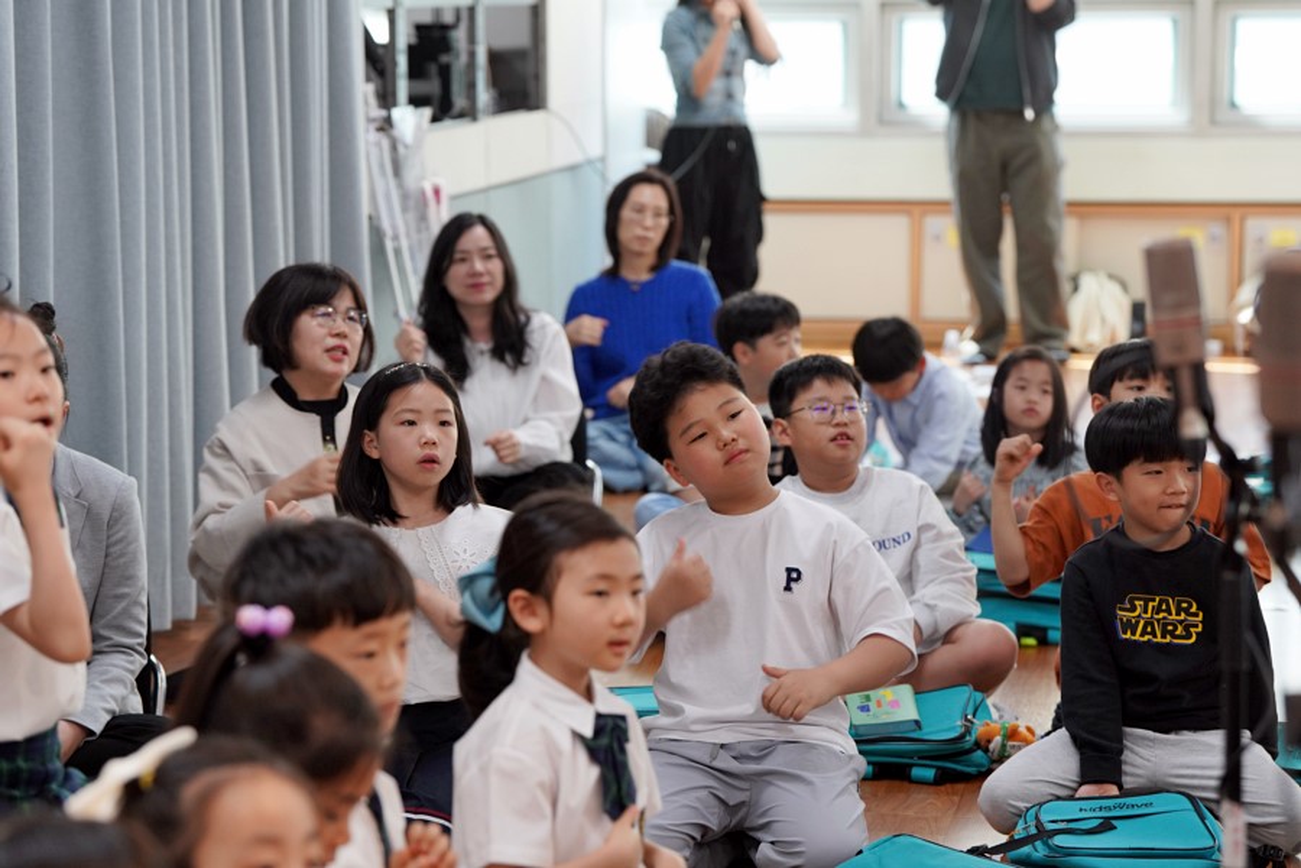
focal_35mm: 105
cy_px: 434
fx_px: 3794
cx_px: 650
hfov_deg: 19.5
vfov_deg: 13.0
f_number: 4
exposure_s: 1/160
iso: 1250
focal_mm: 105
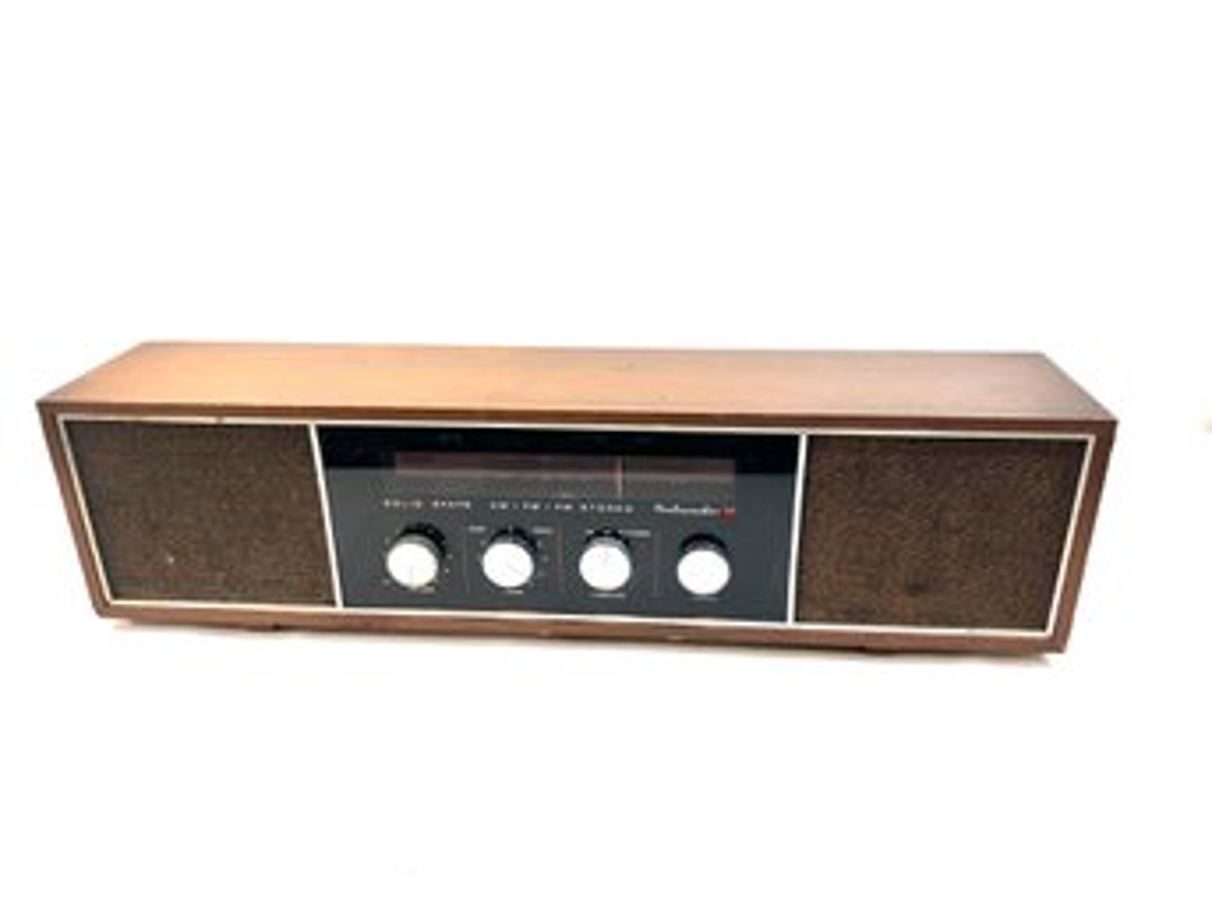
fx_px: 910
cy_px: 454
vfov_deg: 53.0
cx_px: 606
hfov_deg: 67.3
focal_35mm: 26
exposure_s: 1/120
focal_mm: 5.96
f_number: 1.6
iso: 50
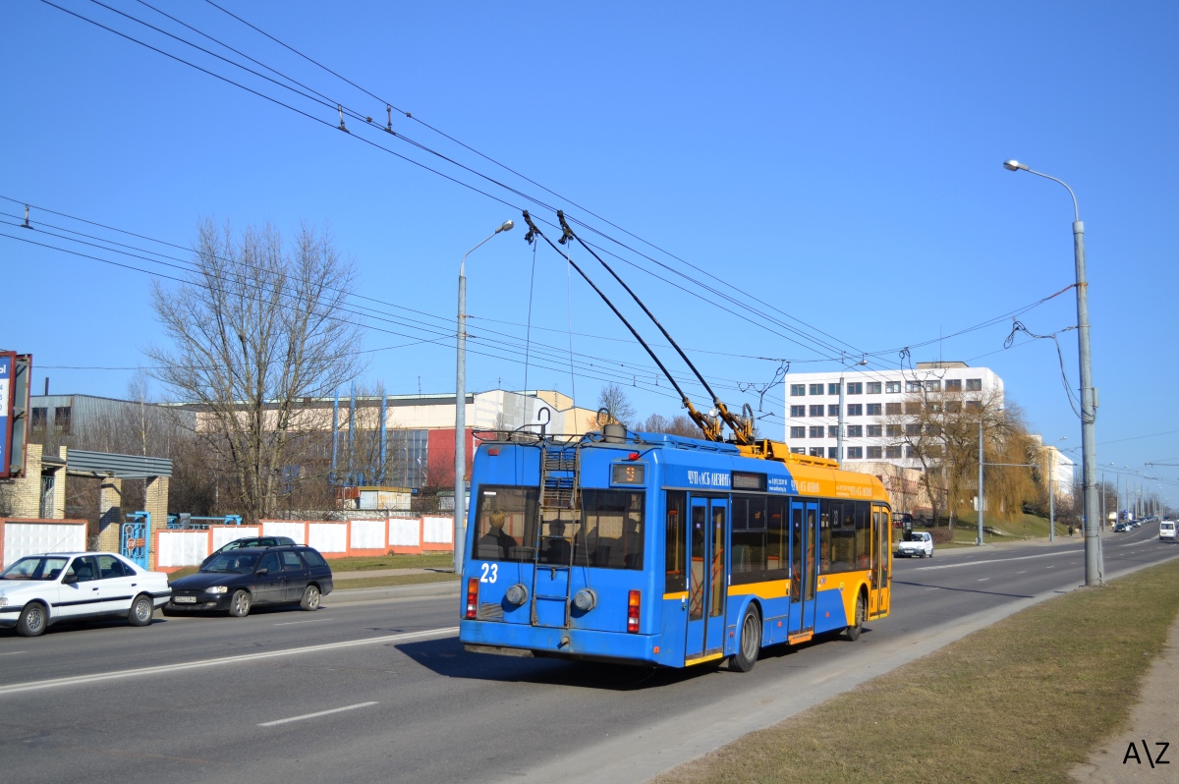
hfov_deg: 46.4
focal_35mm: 42
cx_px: 590
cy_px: 392
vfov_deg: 31.8
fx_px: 1374
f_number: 4.5
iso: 100
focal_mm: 28
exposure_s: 1/640
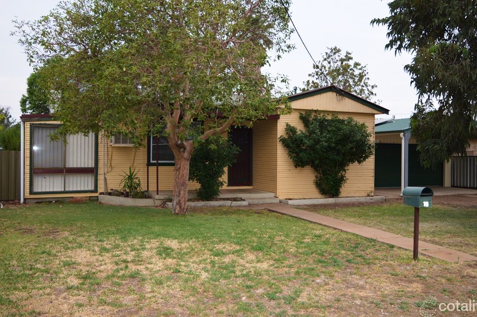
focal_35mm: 35
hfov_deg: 54.4
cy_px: 160
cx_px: 253
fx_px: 463
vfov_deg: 37.8
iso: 100
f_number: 3.8
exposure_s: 1/160
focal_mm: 22
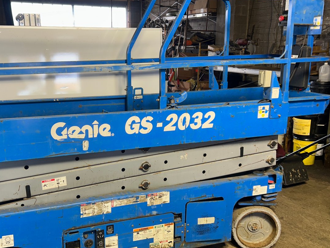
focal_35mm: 37
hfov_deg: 49.6
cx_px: 124
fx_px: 353
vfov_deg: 38.7
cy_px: 129
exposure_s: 1/120
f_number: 1.5
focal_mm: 5.7
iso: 50
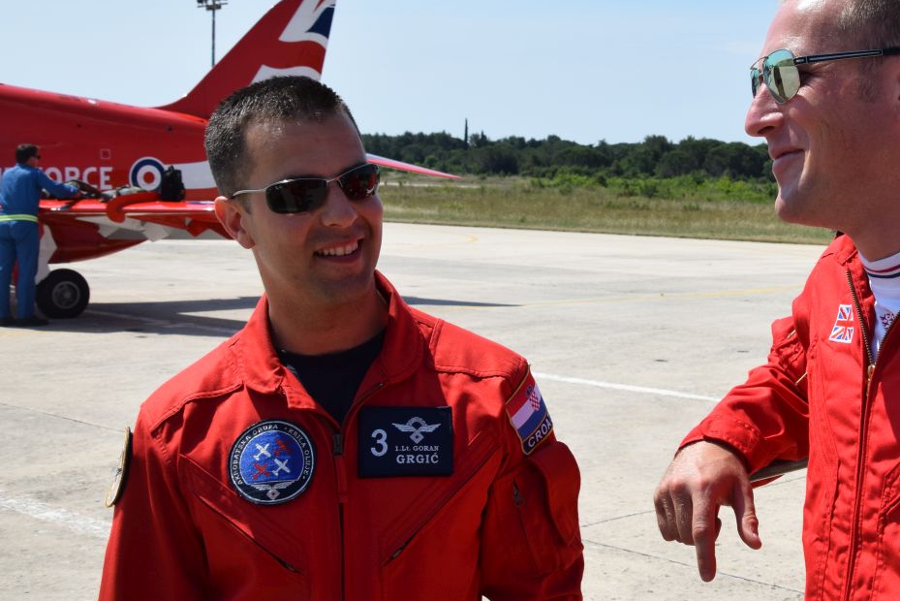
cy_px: 240
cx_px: 760
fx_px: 1550
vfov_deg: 21.9
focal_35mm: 62
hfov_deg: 31.3
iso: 200
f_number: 10
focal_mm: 24
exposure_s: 1/400
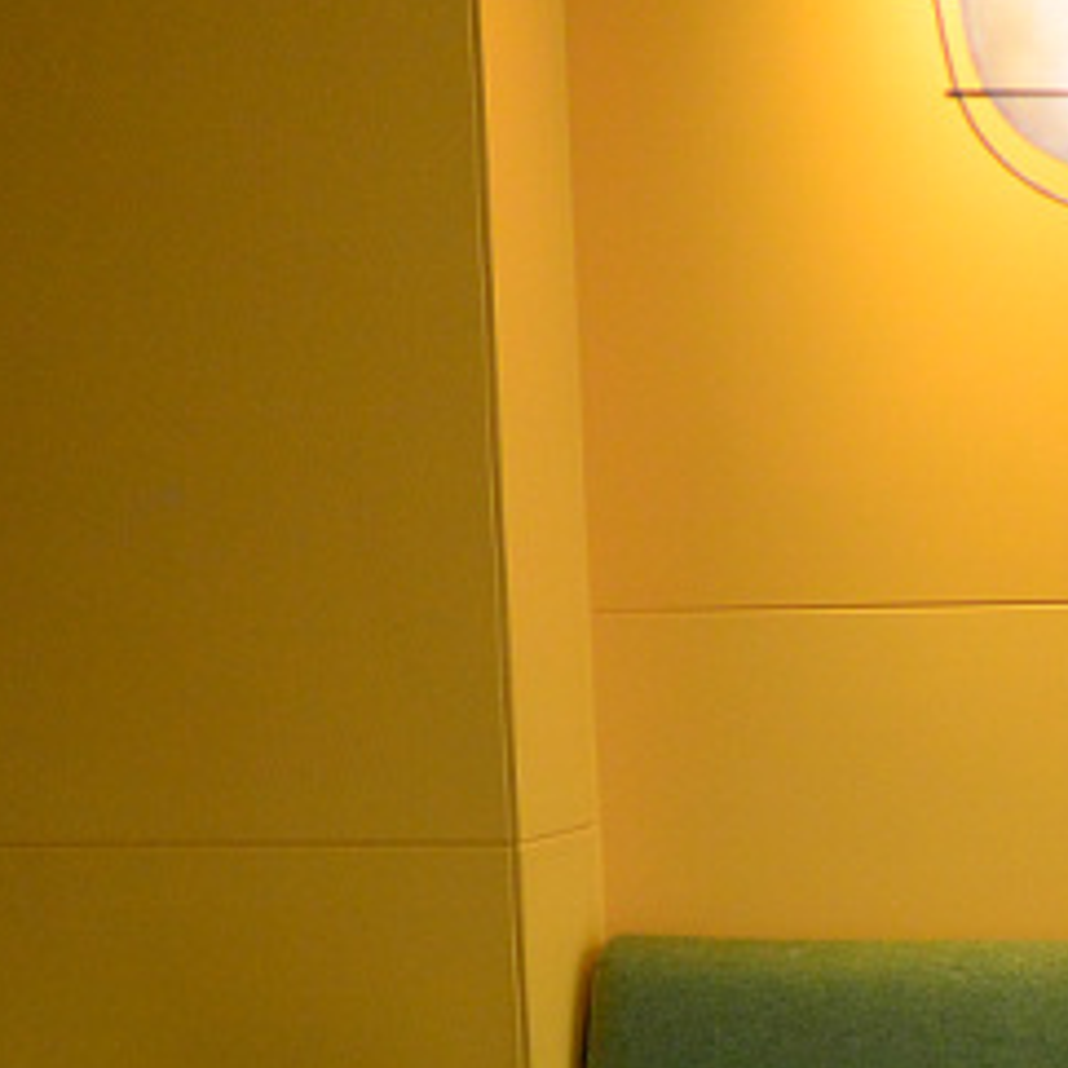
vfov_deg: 13.2
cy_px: 1214
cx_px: 936
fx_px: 4503
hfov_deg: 13.4
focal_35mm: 129
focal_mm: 18.5
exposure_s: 1/250
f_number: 2
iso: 280
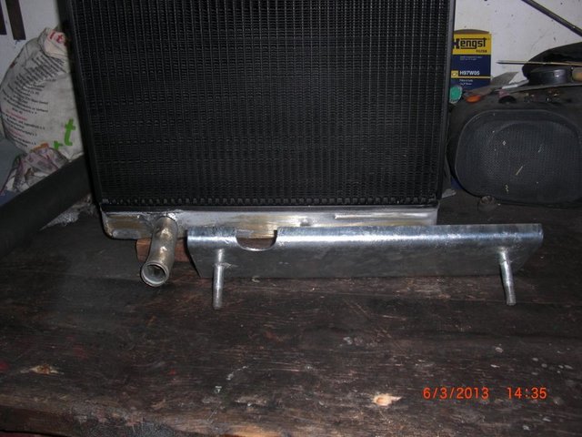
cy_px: 218
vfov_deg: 39.7
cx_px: 291
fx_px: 605
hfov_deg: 51.4
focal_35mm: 36
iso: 50
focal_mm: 6.3
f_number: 2.8
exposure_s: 1/60
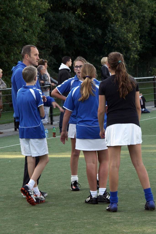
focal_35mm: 128
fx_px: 828
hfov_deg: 10.8
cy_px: 117
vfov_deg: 16.1
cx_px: 78
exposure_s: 1/200
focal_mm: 85
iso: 250
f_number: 10
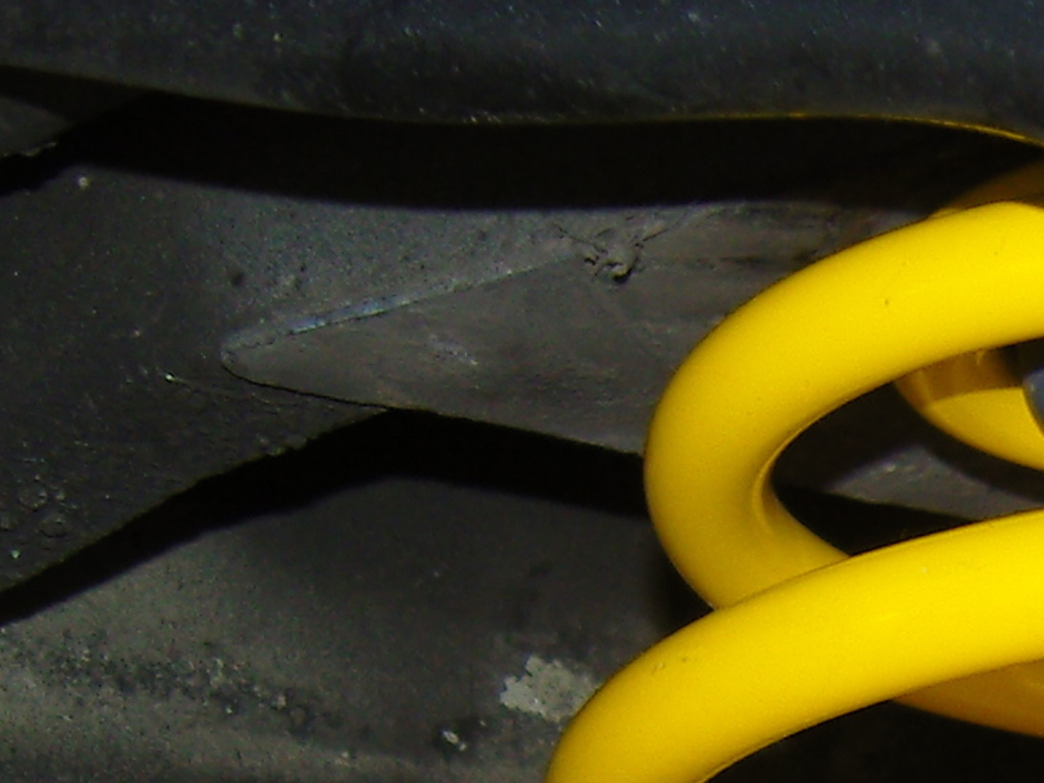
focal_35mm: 144
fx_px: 4343
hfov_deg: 12.8
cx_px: 1698
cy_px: 1366
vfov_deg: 9.8
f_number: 2.8
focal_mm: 7.3
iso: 100
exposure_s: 1/40
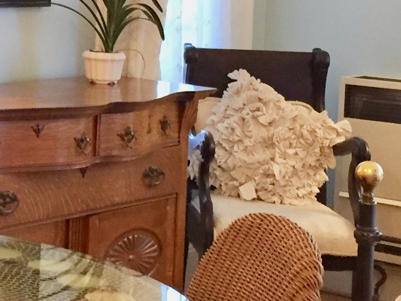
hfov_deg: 16.6
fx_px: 1321
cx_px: -72
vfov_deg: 12.9
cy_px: 7
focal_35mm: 114
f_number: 2.2
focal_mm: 4.15
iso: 250
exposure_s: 1/33
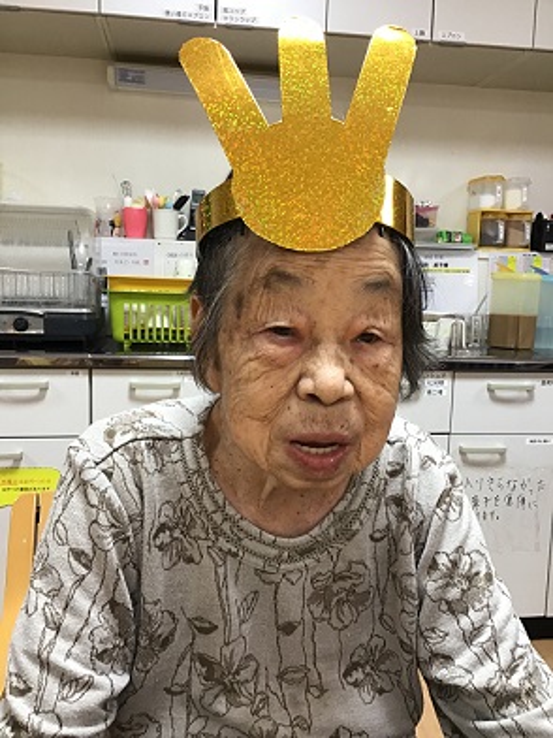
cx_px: 276
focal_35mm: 31
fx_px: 660
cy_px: 369
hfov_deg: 45.4
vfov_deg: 58.4
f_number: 2.4
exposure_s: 1/30
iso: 50
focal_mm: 3.3
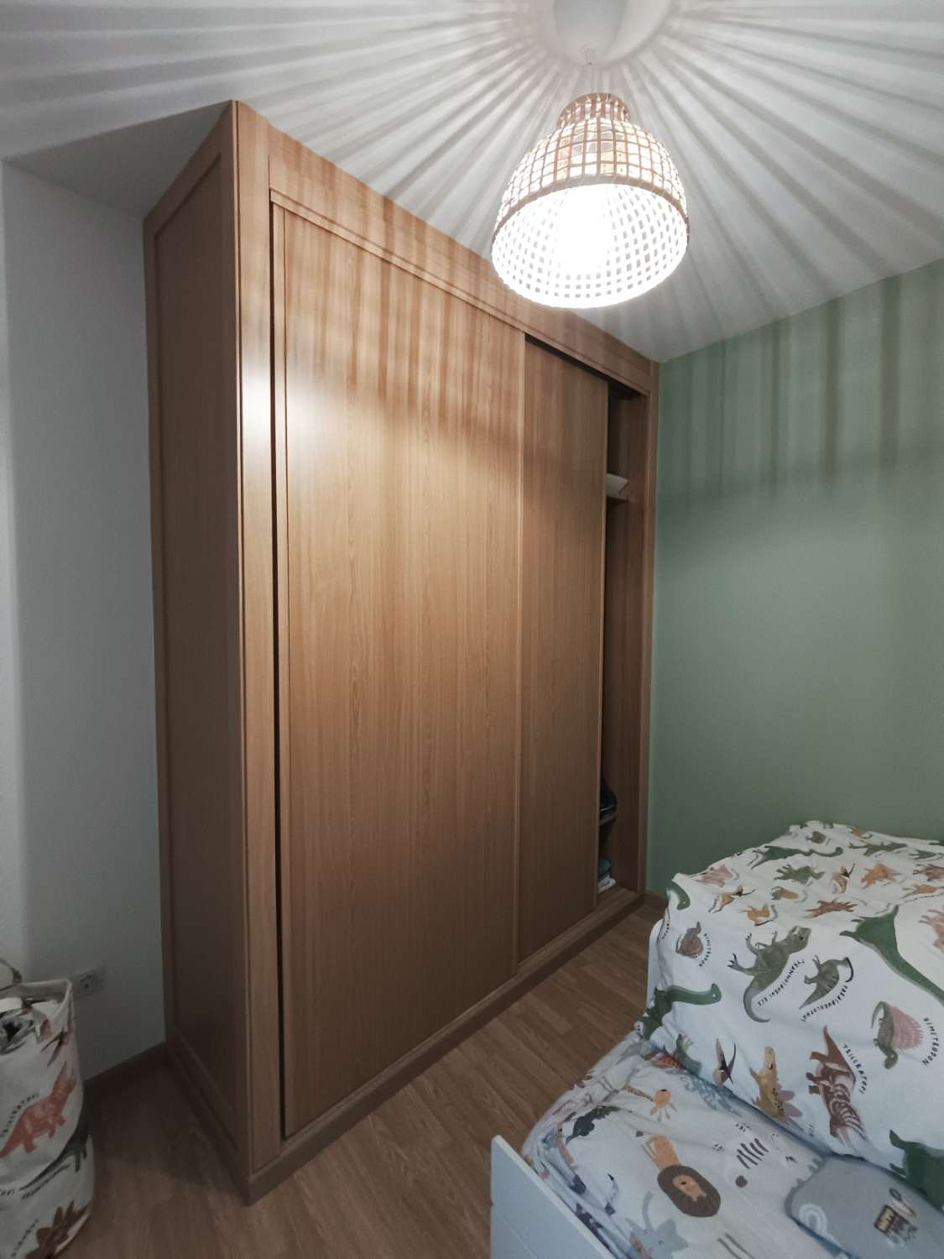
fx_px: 545
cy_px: 630
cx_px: 472
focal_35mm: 15
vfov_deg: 98.2
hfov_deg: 81.7
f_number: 2.2
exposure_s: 1/33.3
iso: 380
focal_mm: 1.65
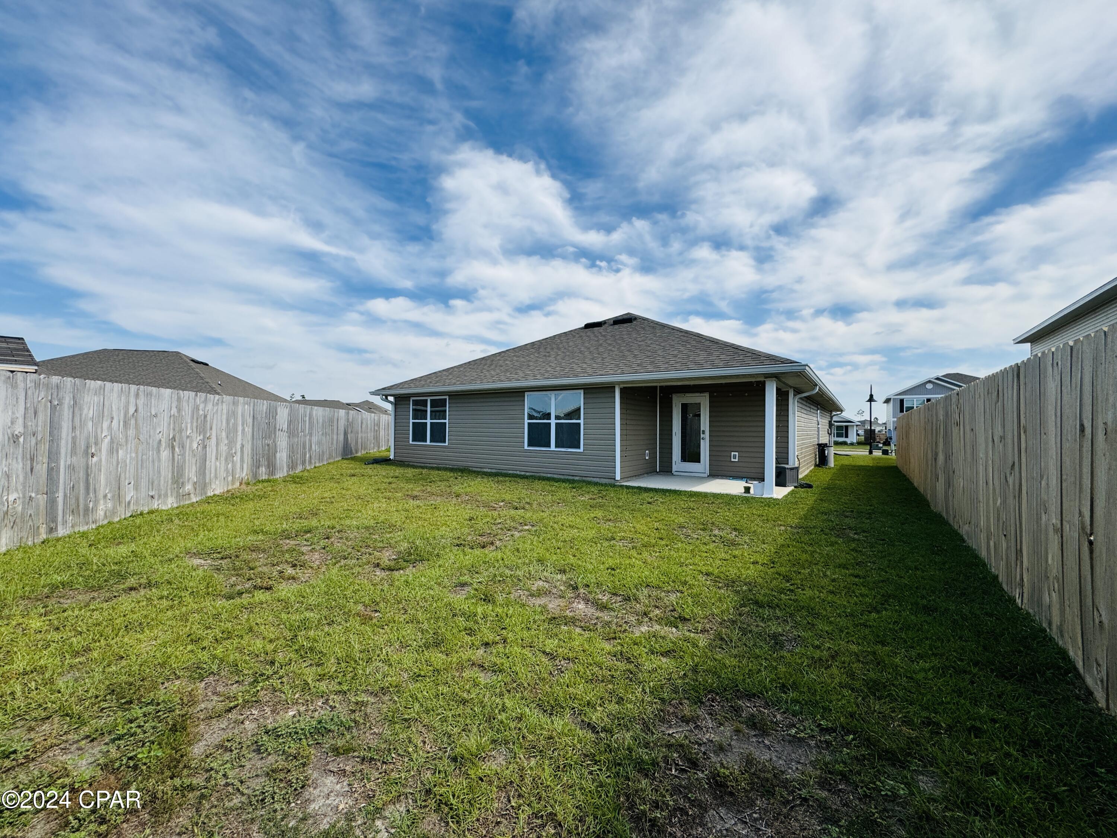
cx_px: 558
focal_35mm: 14
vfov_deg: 85.7
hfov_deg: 102.1
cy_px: 419
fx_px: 452
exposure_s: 1/1748
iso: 50
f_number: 2.2
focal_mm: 2.22
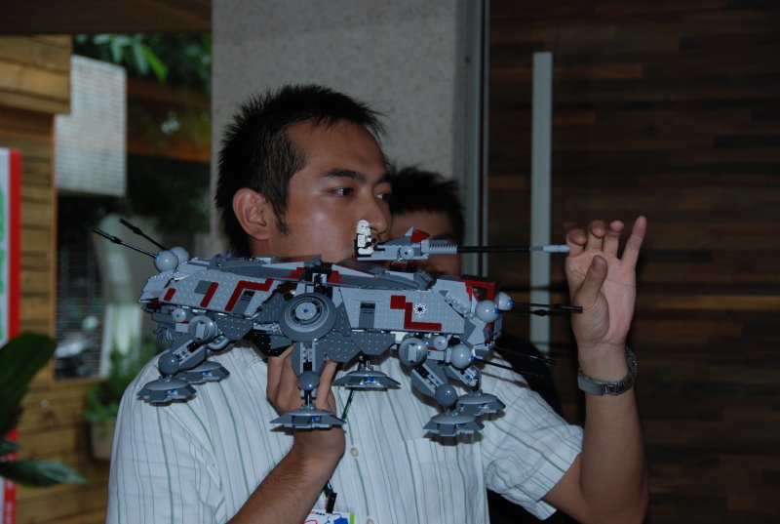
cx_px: 390
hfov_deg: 21.9
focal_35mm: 93
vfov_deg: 14.8
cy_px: 262
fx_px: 2019
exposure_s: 1/60
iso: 200
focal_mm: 62
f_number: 5
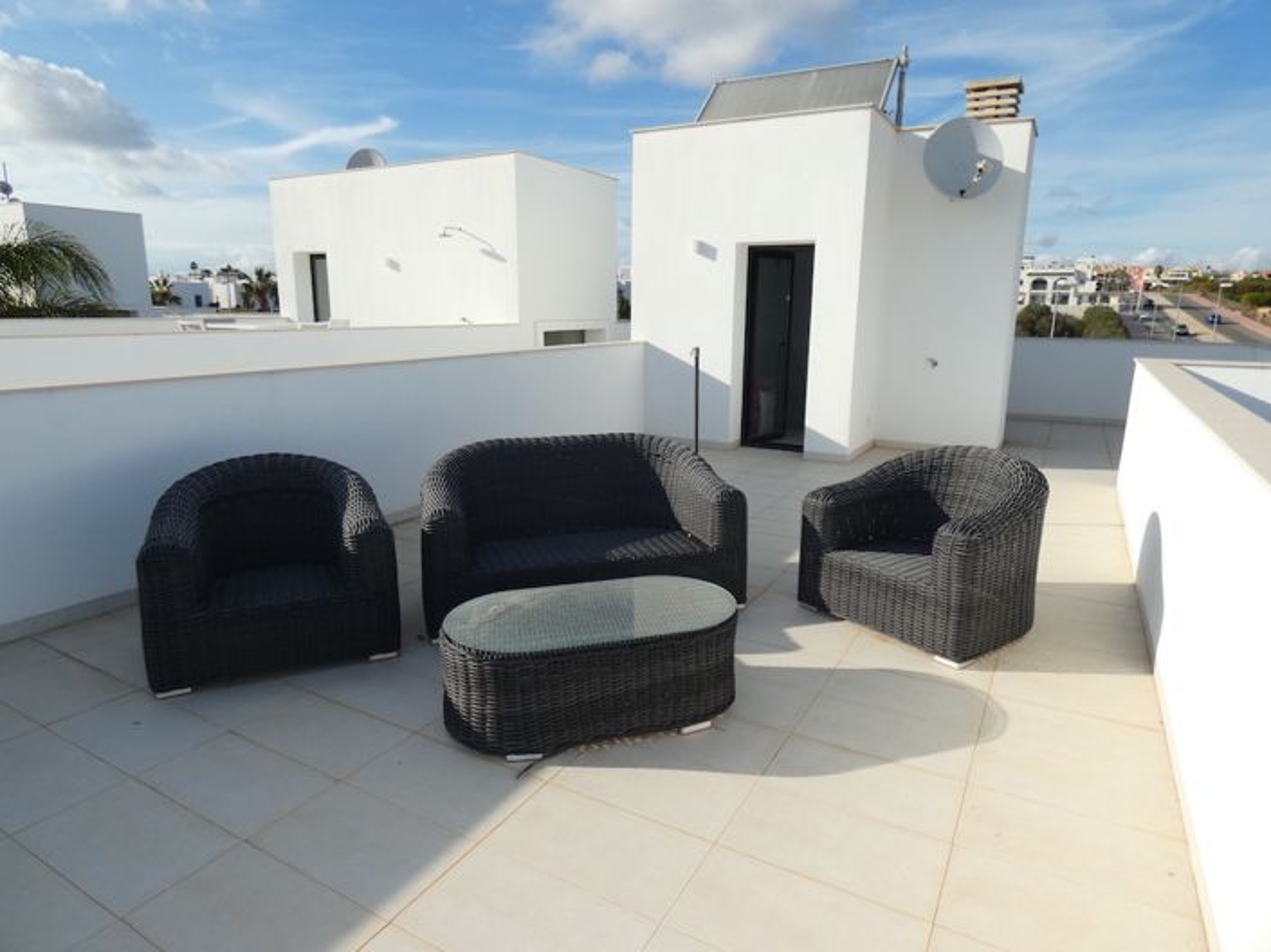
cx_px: 636
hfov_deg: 81.8
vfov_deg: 65.9
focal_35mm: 20
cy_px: 476
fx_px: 734
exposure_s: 1/1600
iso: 80
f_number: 2.8
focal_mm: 3.6
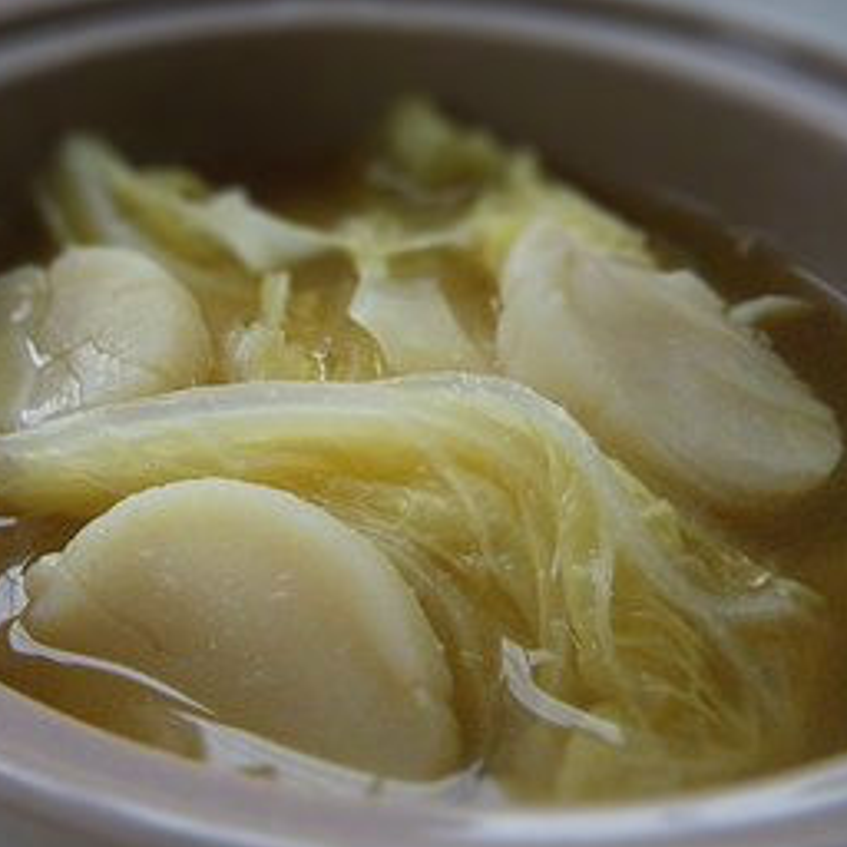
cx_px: 218
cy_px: 404
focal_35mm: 47
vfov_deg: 36.1
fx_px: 1301
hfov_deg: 35.3
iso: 800
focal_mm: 6.1
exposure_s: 1/40
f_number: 3.8
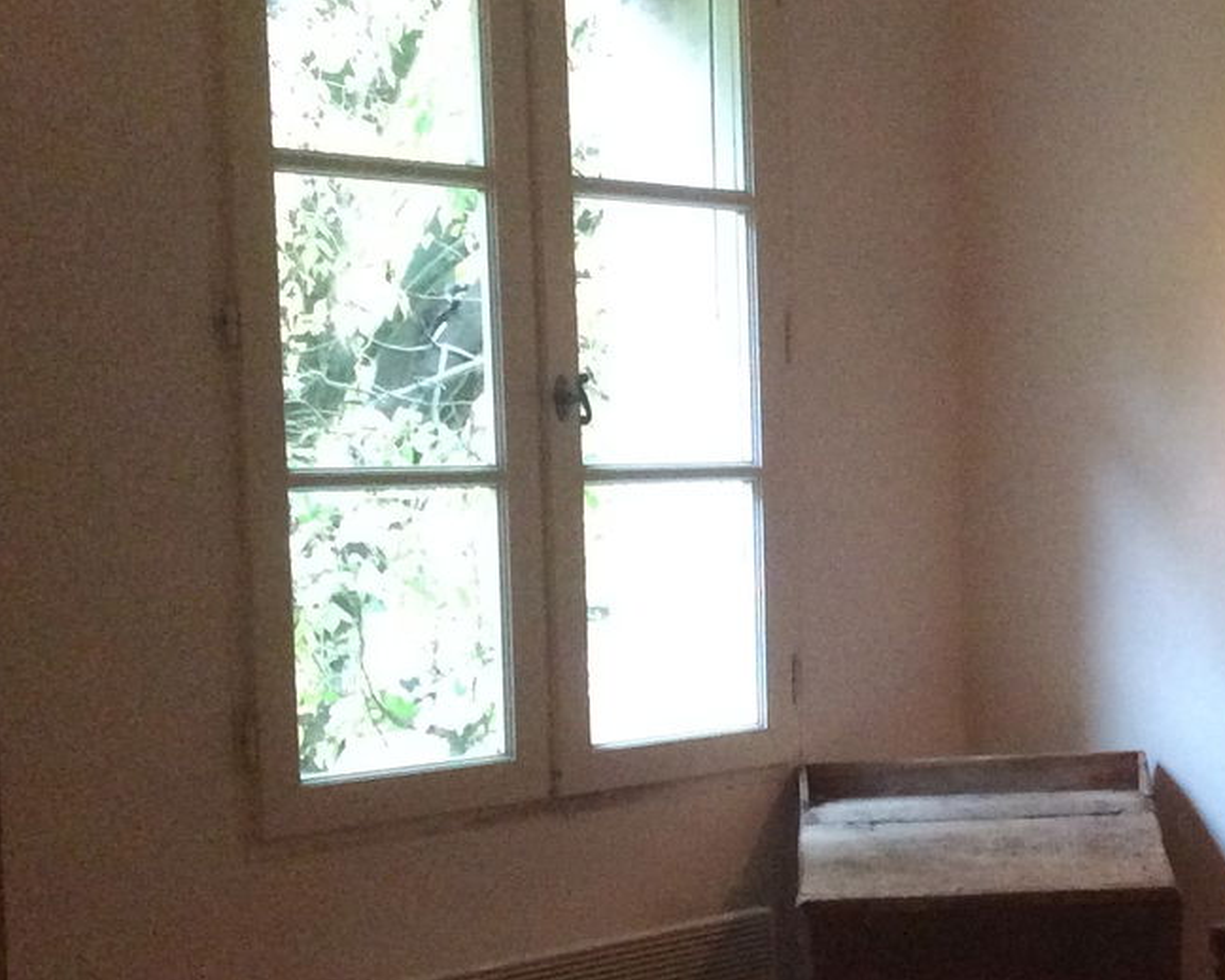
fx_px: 2791
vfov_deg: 19.7
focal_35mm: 77
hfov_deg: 23.4
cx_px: 1312
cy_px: 763
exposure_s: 1/17
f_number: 2.4
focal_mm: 3.3
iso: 320
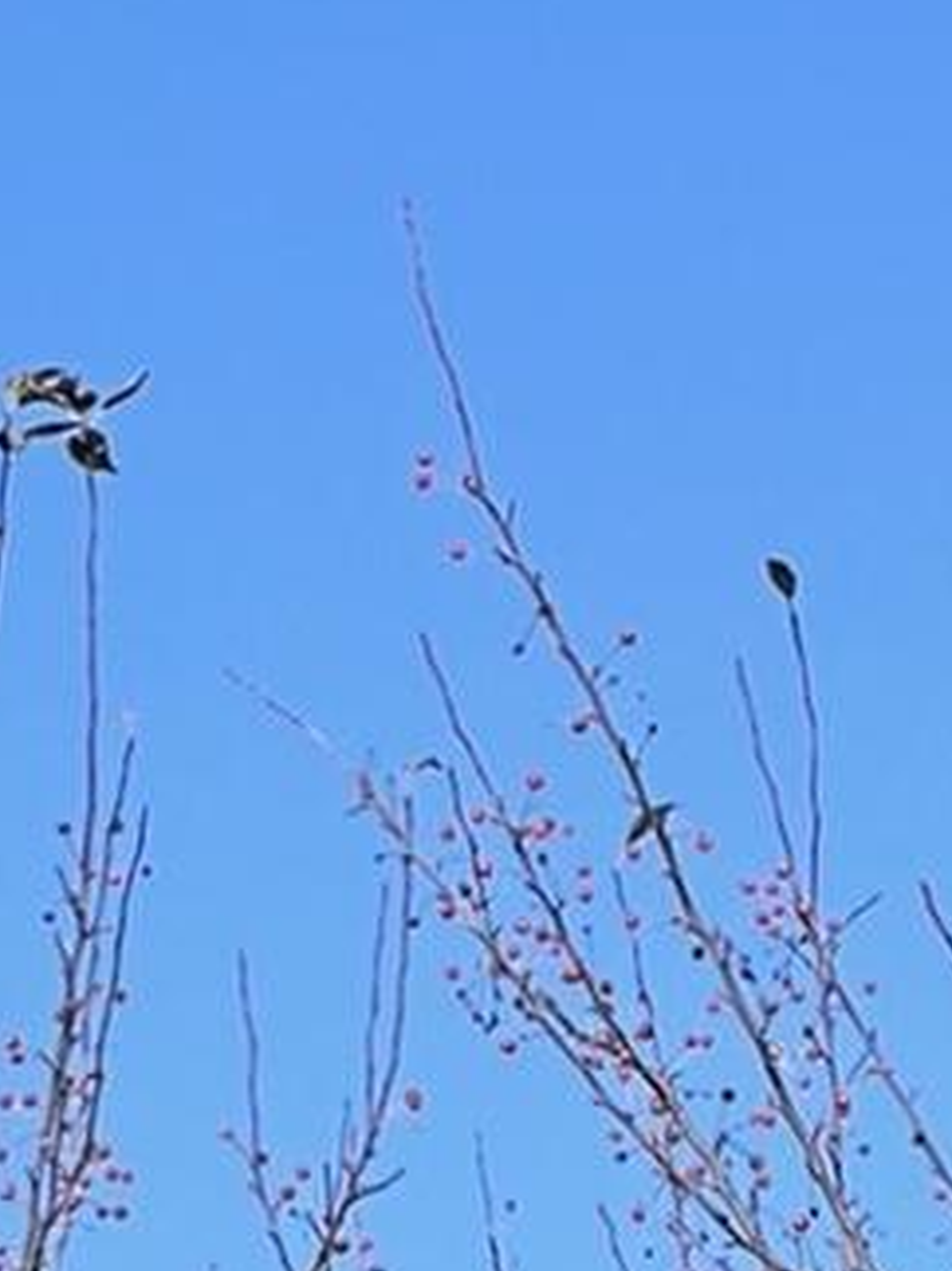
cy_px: 3530
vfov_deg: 4.8
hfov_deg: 3.8
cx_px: 649
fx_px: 14531
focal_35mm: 396
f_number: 2.2
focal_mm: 7.5
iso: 20
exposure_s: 1/723
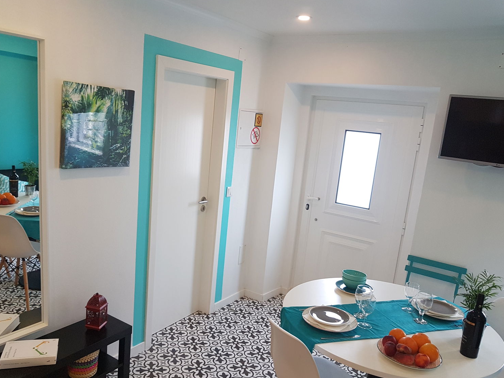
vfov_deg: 49.7
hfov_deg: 63.4
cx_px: 245
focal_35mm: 28
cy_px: 202
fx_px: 408
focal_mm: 4.2
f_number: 1.7
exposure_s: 1/50
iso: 100
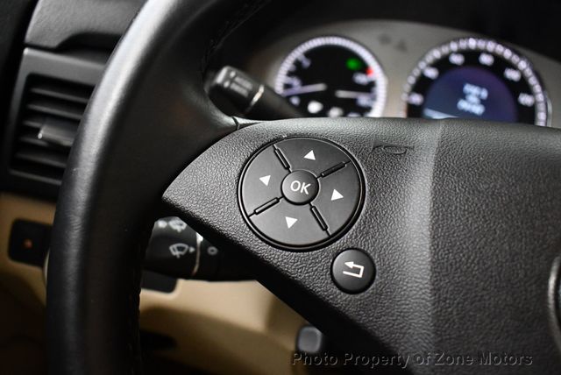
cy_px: 188
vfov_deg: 36.9
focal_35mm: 36
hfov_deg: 53.1
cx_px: 280
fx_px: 561
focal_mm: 18
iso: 3200
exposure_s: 1/100
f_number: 3.5
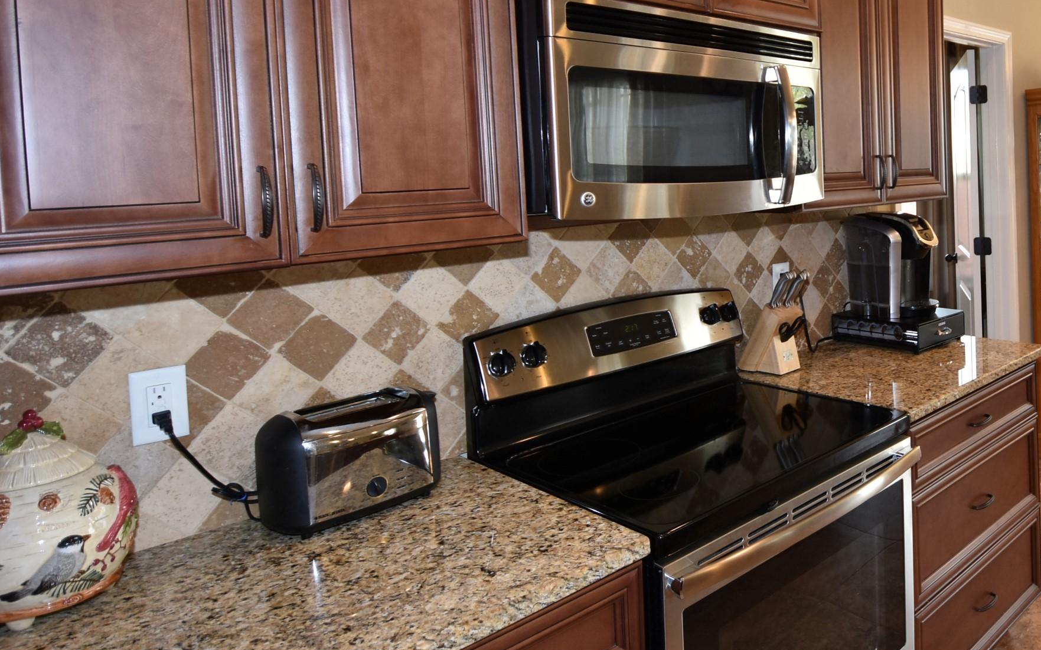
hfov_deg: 64.4
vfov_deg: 46.3
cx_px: 828
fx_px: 738
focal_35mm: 26
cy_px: 182
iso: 320
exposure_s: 1/60
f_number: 4
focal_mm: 10
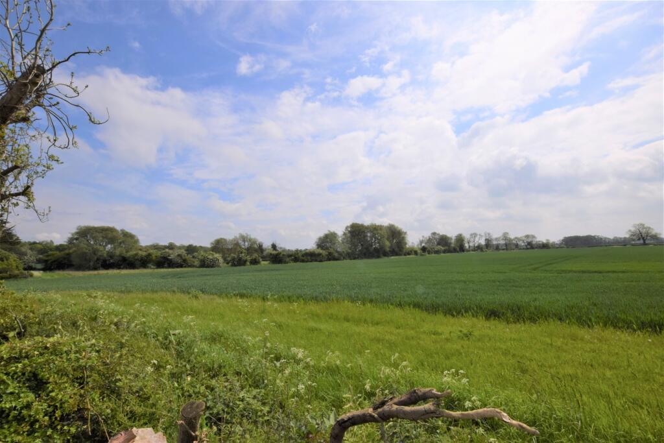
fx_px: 277
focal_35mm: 15
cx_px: 332
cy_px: 222
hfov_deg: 100.4
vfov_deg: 77.3
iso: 100
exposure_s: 1/200
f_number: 16
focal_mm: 10
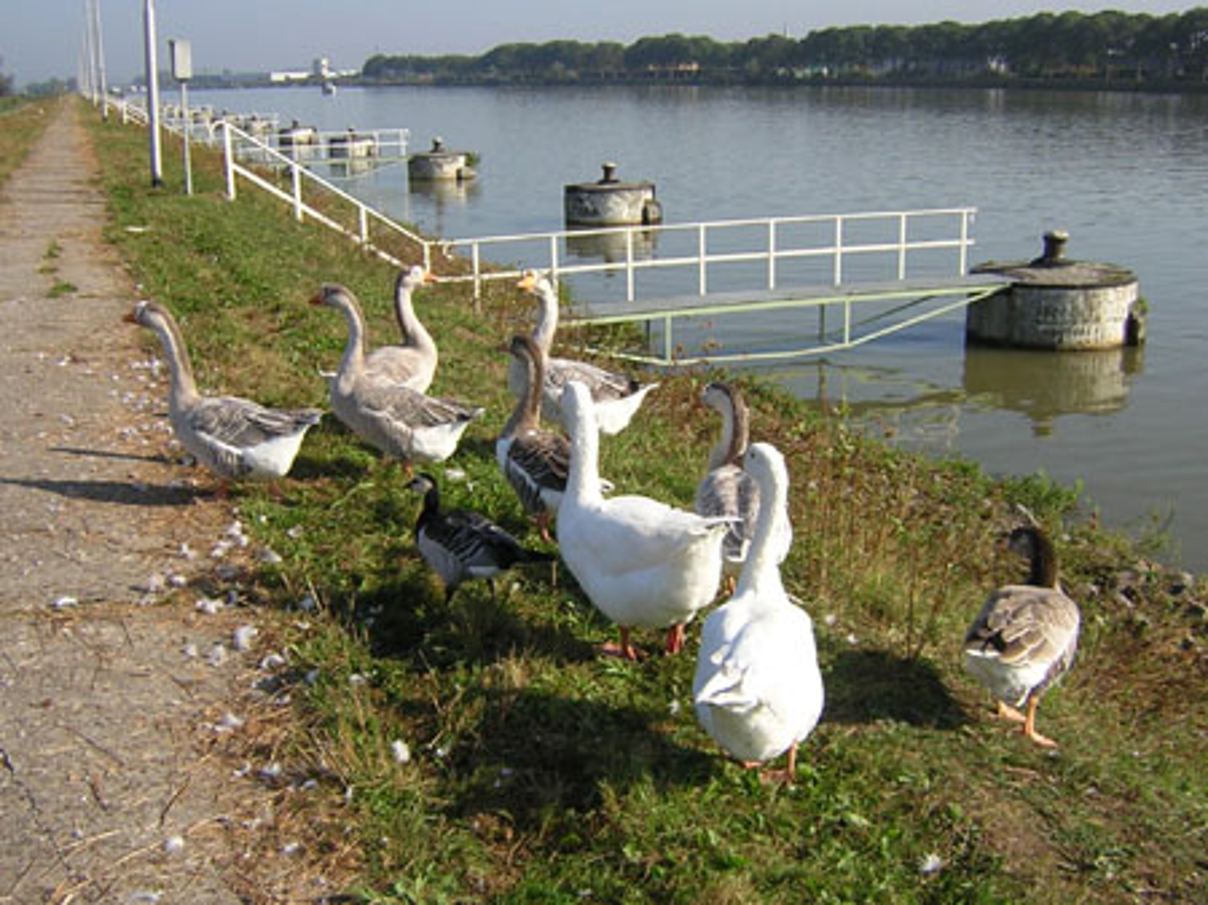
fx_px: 1256
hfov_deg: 51.4
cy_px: 452
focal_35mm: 36
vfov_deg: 39.6
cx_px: 604
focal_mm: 4.7
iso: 100
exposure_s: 1/262
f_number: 5.2
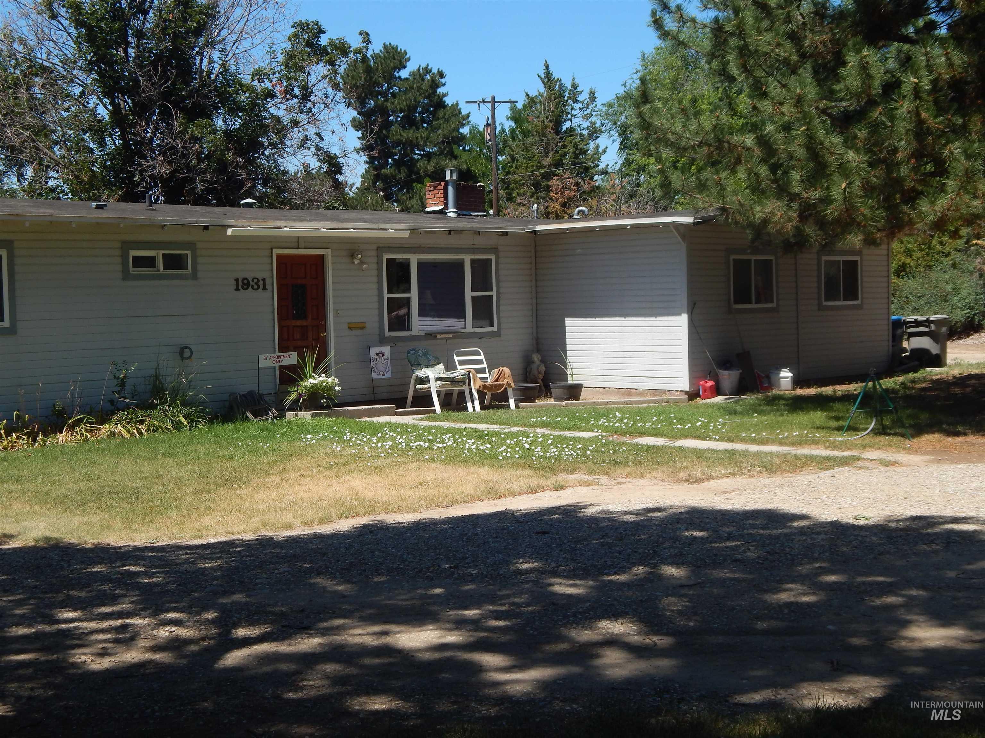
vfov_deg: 29.7
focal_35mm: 49
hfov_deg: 38.9
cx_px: 492
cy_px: 369
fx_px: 1394
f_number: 3.7
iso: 125
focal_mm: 8.6
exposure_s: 1/1000
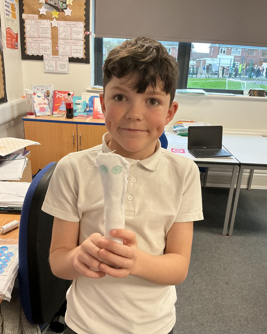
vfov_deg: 57.1
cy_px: 177
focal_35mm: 31
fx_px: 306
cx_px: 136
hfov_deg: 47.1
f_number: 1.8
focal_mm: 3
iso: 125
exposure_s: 1/60
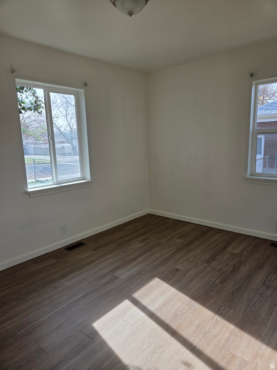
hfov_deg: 58.9
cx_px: 138
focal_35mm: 23
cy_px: 185
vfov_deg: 73.9
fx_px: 245
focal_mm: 5.4
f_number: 1.8
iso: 80
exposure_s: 1/871
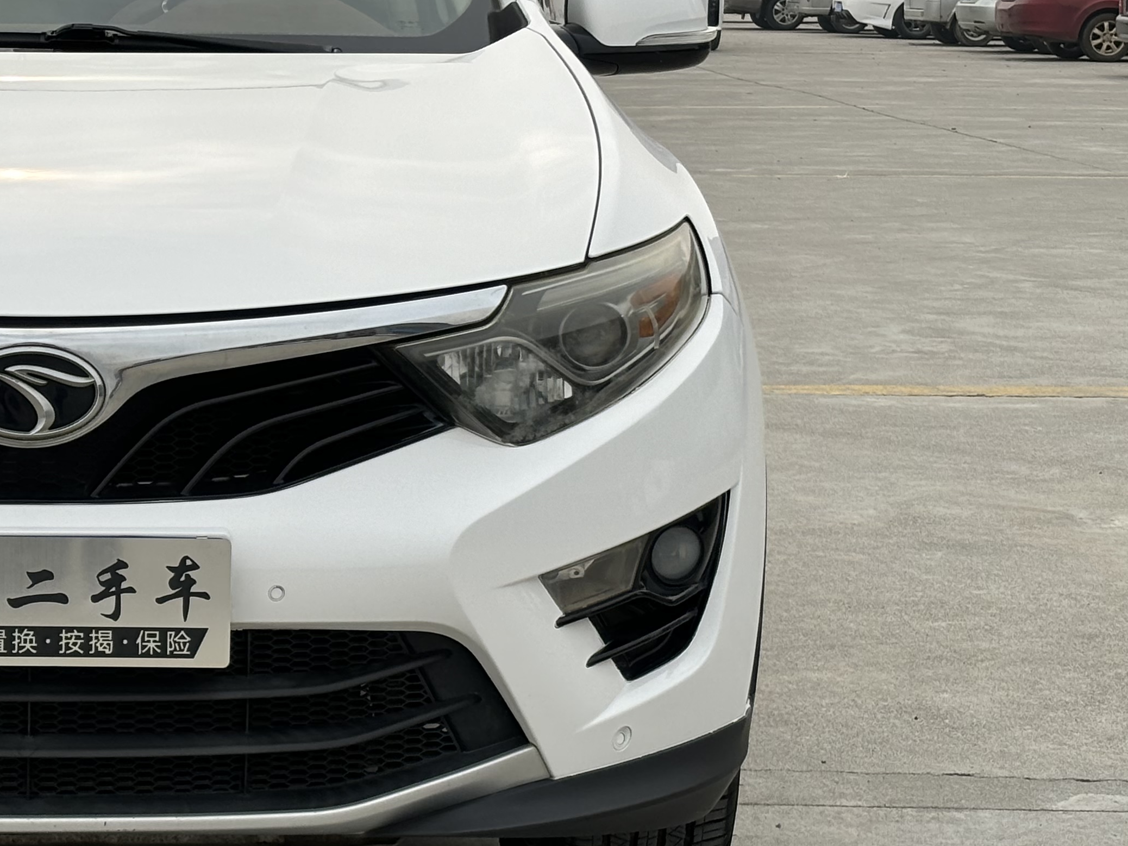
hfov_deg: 19.0
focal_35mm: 101
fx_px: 3291
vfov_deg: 14.6
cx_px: 45
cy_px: 304
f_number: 1.6
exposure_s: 1/3413
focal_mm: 5.96
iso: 40
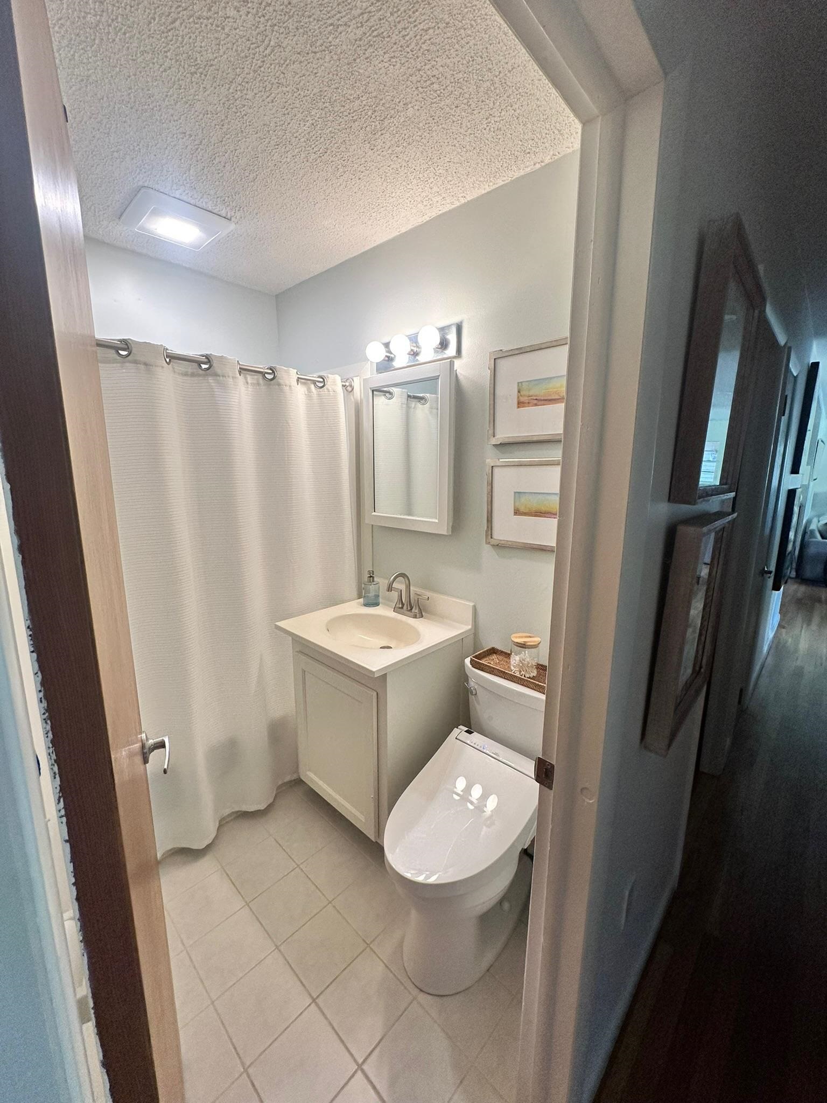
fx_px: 446
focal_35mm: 14
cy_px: 552
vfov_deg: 102.1
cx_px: 414
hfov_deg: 85.7
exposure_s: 1/120
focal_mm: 2.22
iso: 160
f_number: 2.2
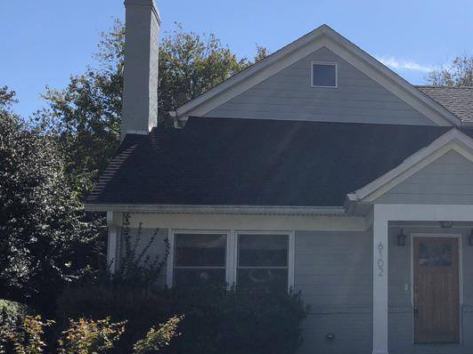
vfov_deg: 26.9
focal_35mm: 54
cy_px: 220
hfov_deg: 33.8
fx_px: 738
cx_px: 420
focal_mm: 3.99
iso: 20
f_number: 1.8
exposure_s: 1/5348
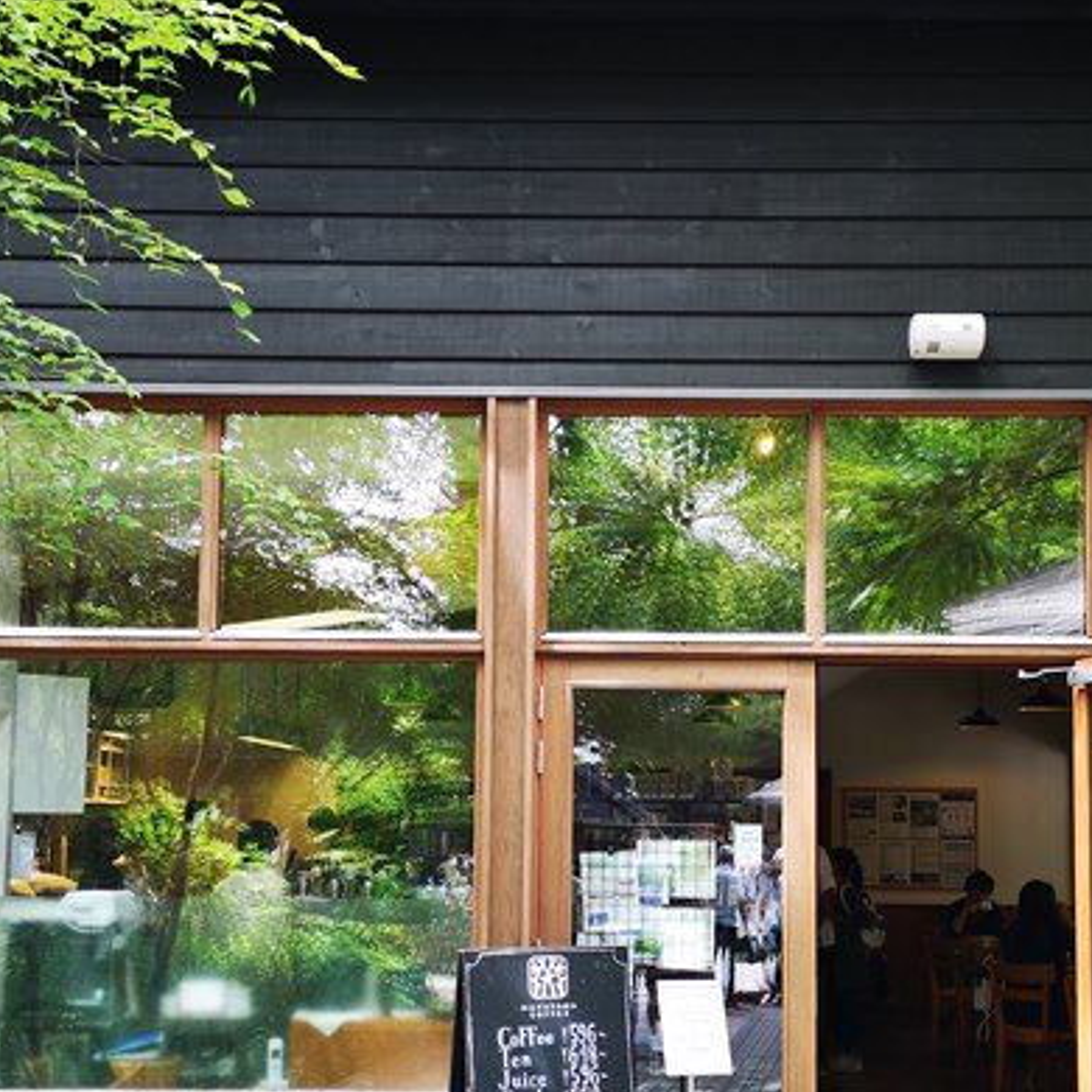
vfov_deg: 34.4
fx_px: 1749
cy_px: 700
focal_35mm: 49
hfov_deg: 34.6
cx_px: 619
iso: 50
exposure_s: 1/50
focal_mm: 3.95
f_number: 1.8
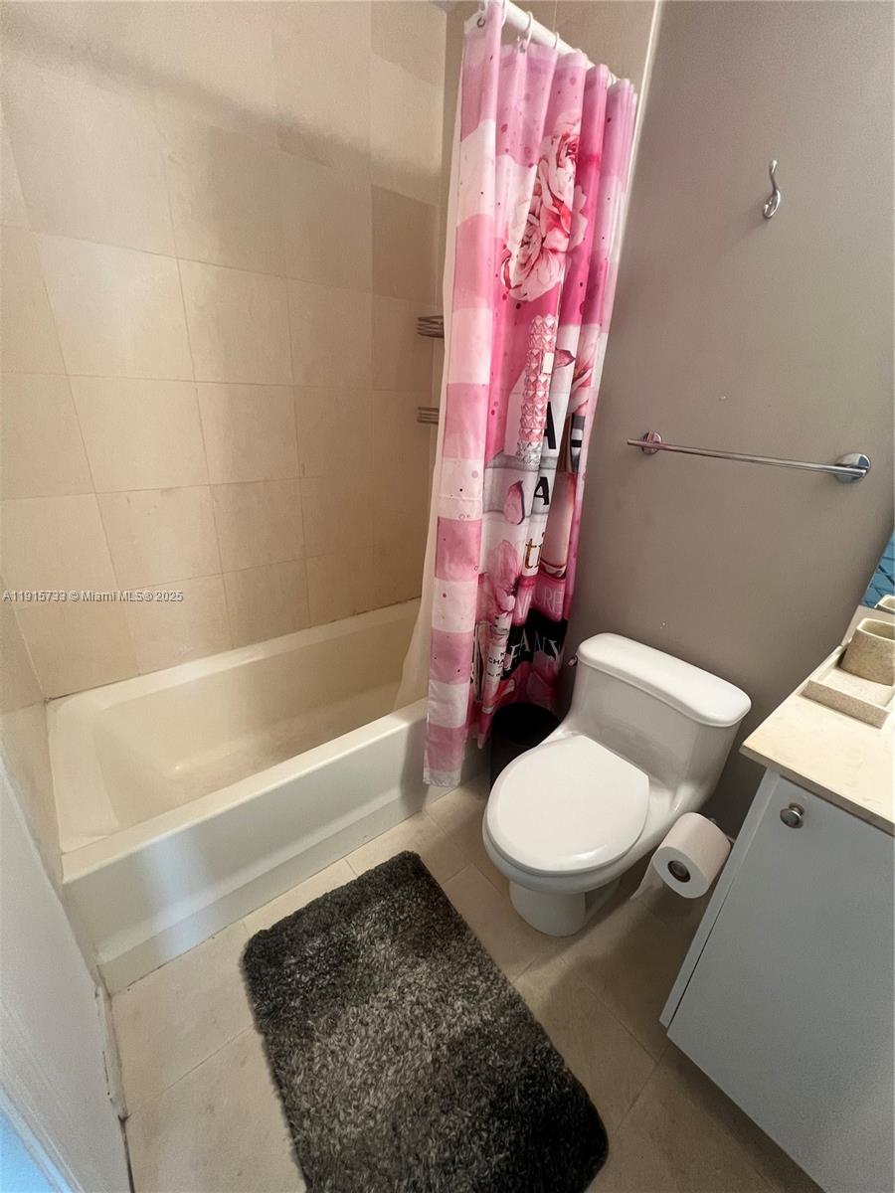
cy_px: 596
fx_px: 448
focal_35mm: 13
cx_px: 448
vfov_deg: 106.2
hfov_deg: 89.9
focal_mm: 1.57
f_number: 1.8
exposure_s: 1/60
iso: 160
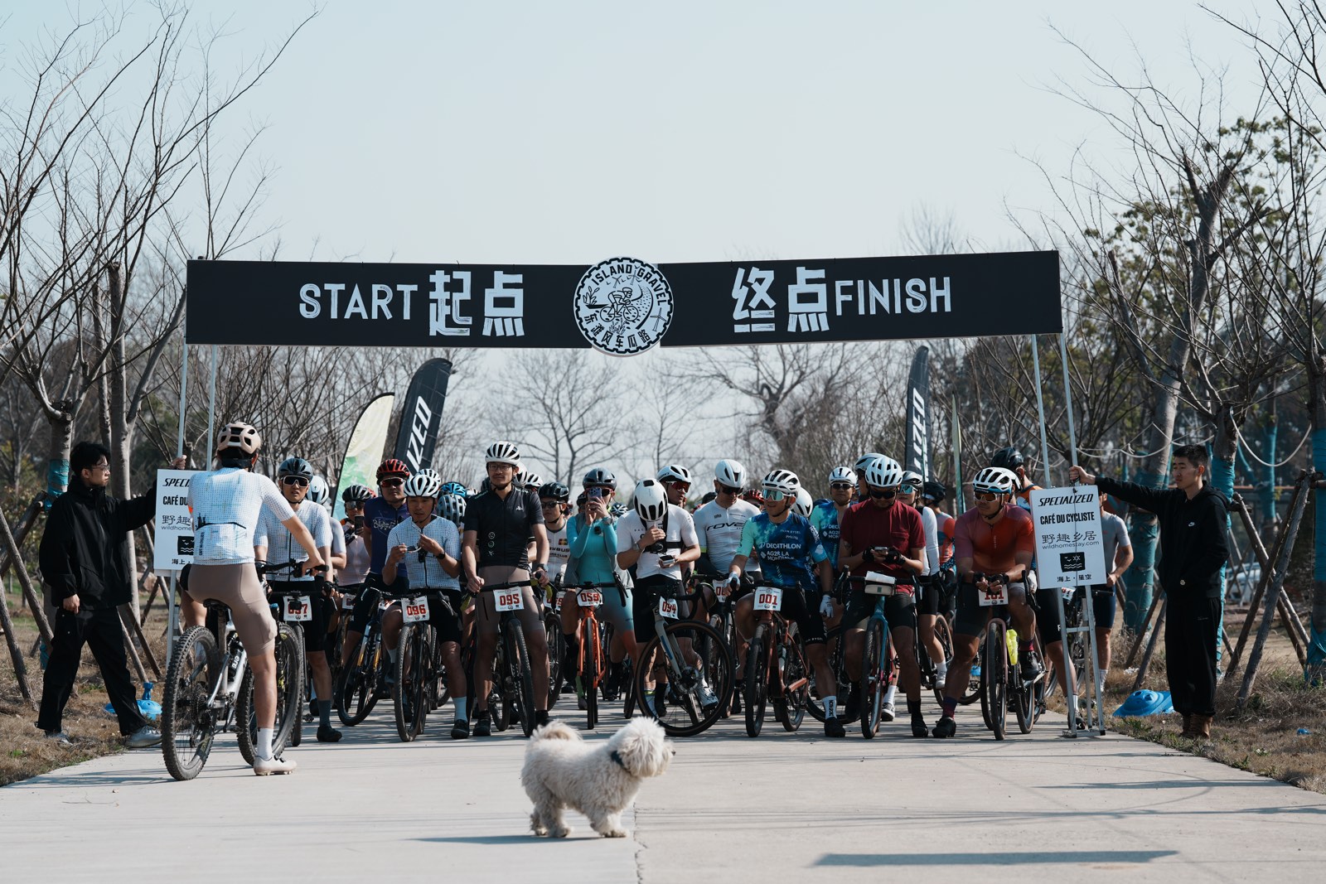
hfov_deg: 20.0
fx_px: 3757
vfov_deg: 13.4
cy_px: 442
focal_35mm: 102
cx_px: 663
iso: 100
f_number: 5.6
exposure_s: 1/800
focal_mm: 102
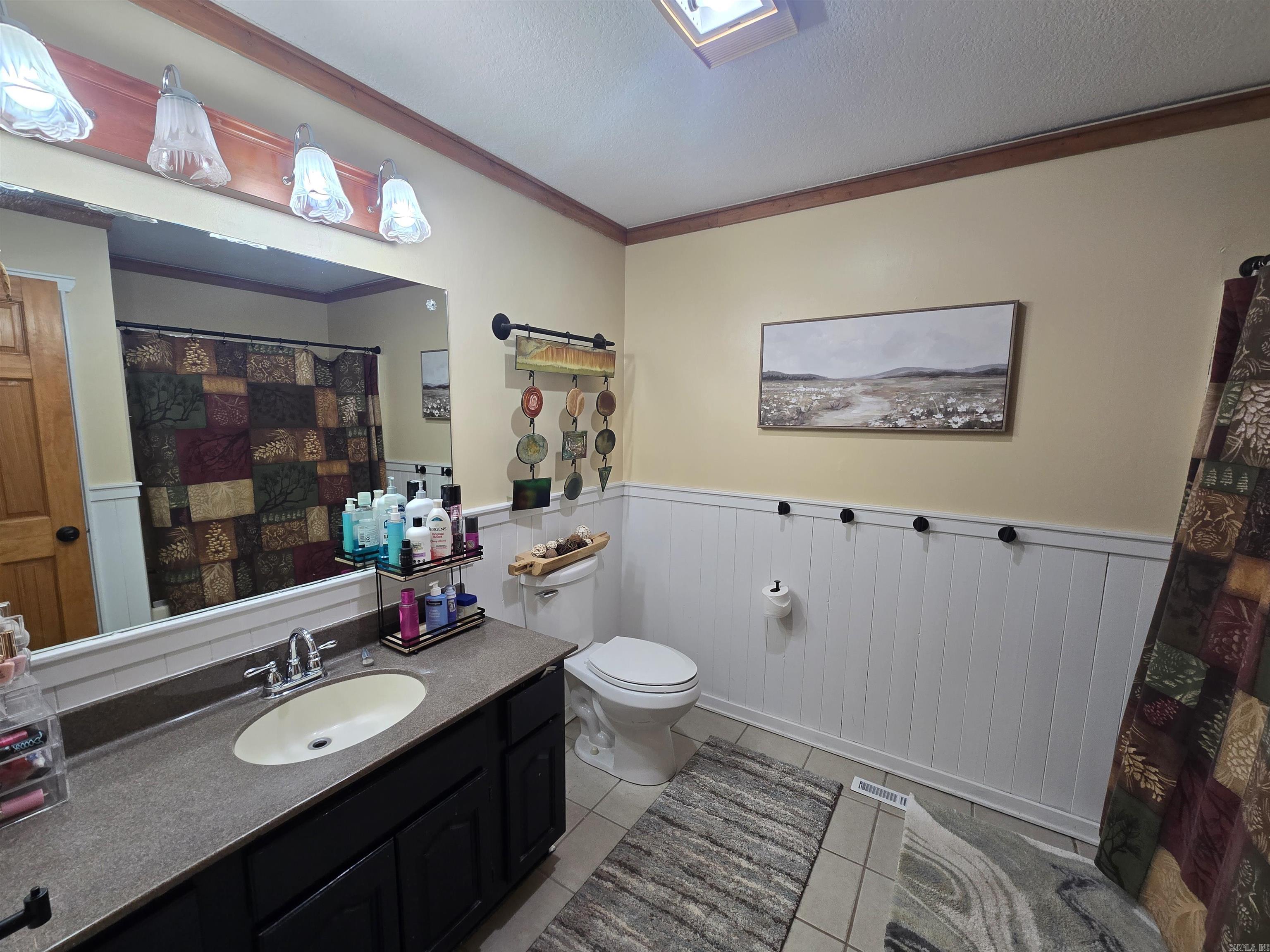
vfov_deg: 89.9
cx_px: 635
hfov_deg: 106.2
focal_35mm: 13
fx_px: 477
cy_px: 476
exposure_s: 1/60
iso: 100
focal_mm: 2.2
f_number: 2.2
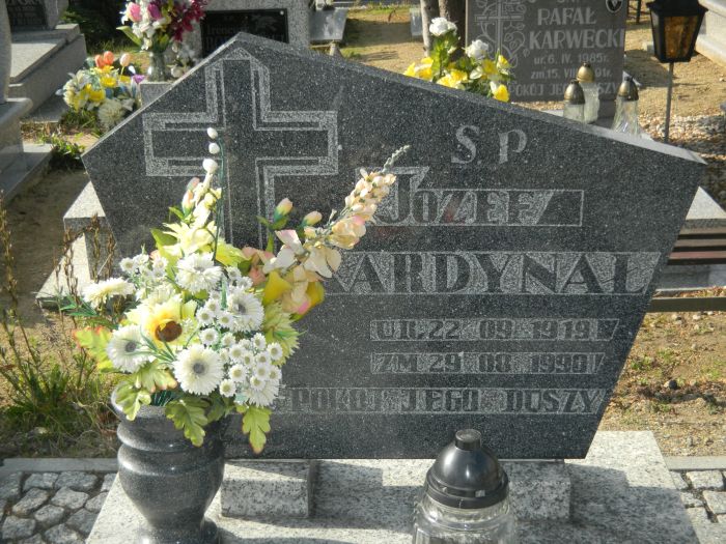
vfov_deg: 26.6
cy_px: 272
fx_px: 1154
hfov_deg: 34.9
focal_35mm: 55
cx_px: 363
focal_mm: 9.9
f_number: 4.2
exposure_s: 1/418
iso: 113
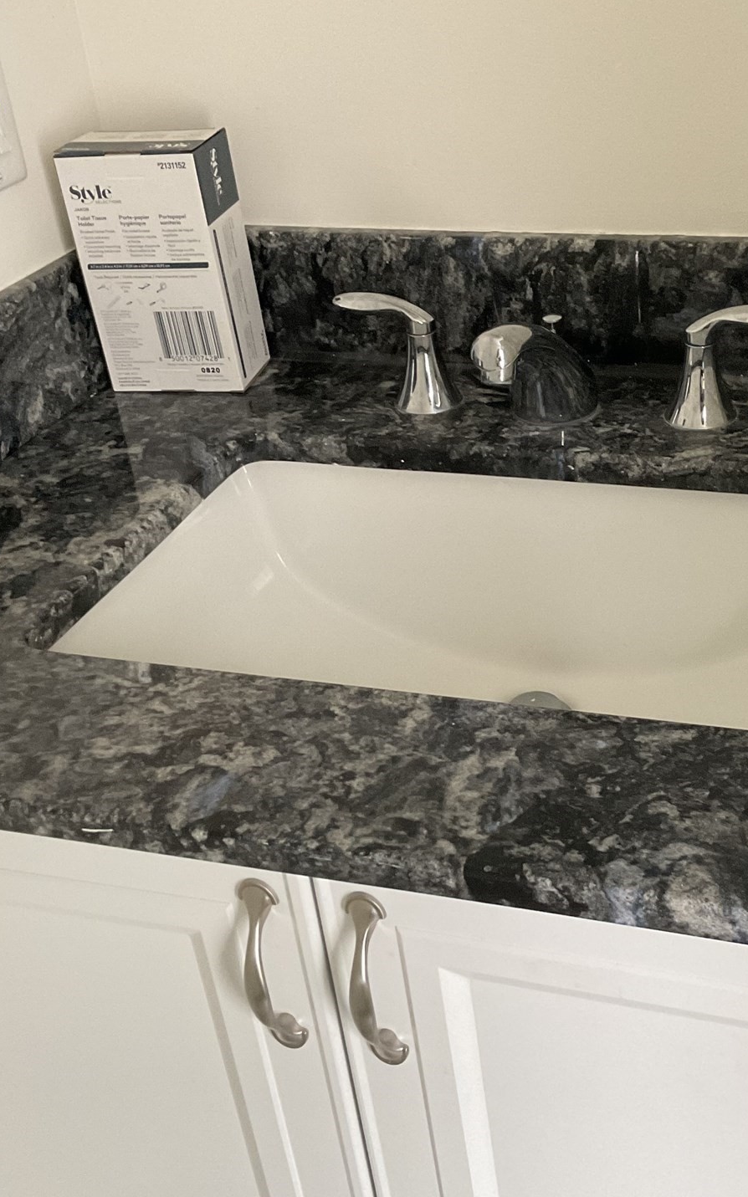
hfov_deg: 28.8
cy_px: 608
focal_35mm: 44
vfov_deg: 45.3
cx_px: 555
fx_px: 1436
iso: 200
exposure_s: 1/60
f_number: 1.8
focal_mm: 3
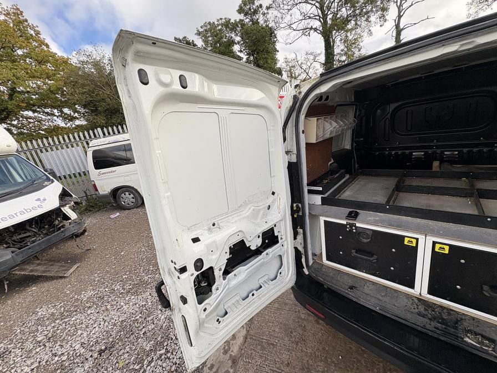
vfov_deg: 85.7
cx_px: 248
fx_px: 201
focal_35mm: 14
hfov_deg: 102.1
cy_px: 186
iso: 40
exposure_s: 1/578
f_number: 2.2
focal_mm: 2.22
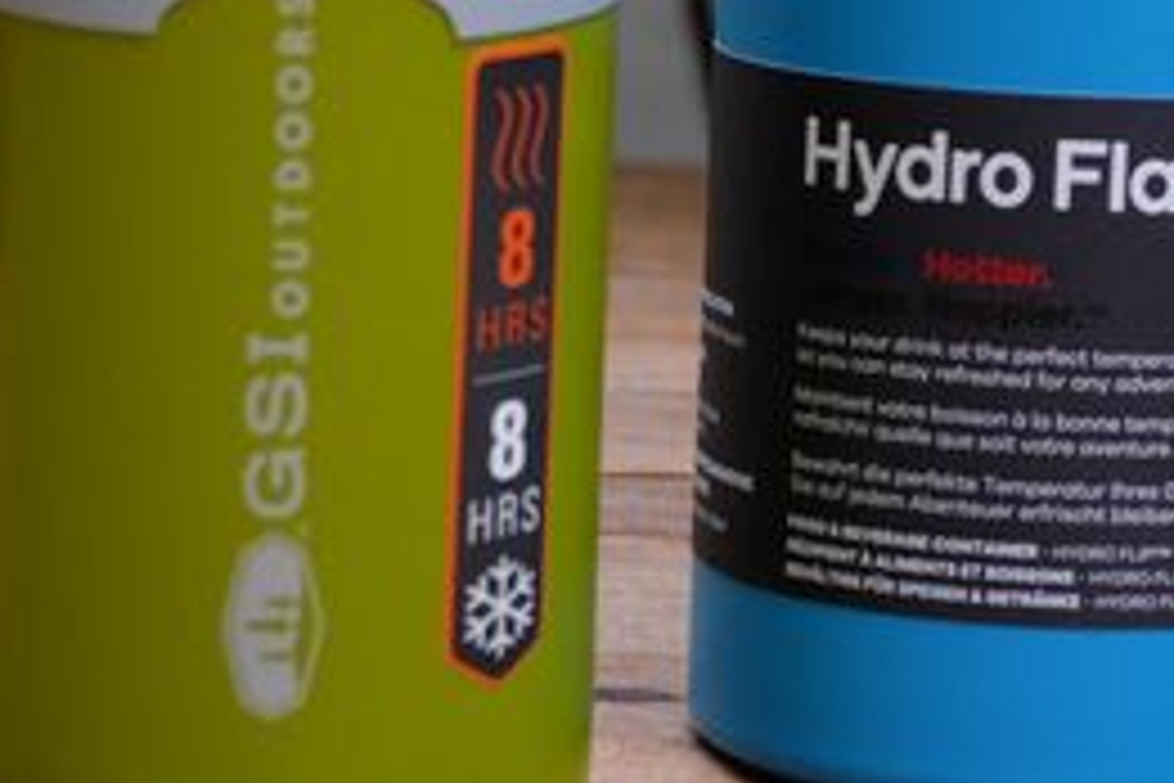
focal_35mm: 169
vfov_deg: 8.0
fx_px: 5511
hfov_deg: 12.1
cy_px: -310
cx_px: 1102
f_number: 5
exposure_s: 1/80
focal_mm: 32.5
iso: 1600
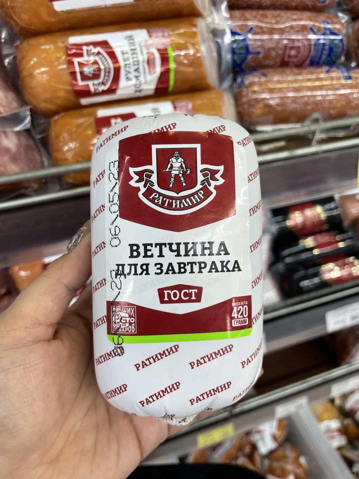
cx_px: 180
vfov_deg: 67.3
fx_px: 360
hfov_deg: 53.1
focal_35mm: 26
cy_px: 240
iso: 80
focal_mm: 4.2
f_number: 1.6
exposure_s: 1/100
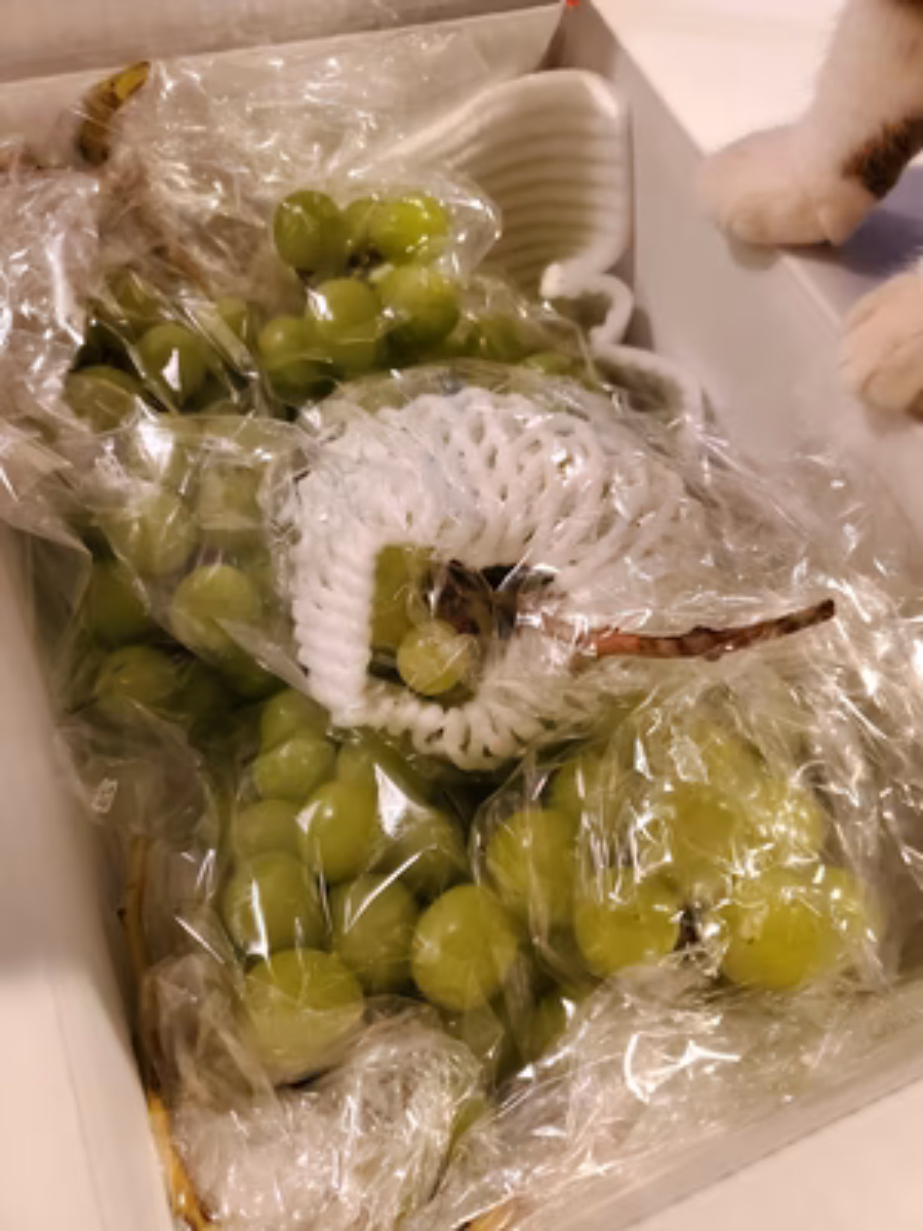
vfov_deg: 67.3
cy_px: 616
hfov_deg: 53.1
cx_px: 462
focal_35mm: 26
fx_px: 924
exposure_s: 1/50
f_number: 1.5
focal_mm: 4.3
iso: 400
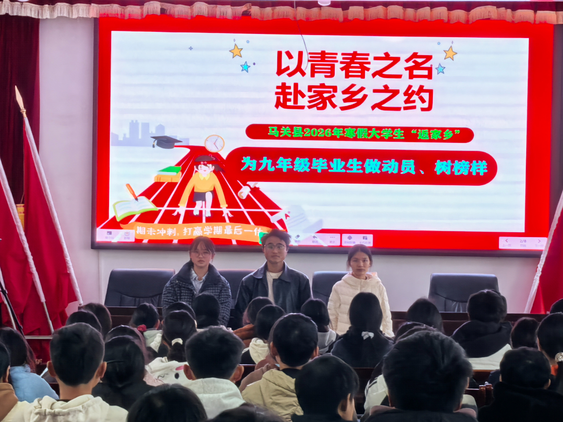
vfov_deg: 12.0
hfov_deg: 15.9
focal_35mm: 124
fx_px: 2017
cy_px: 211
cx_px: 282
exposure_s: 1/60
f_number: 4
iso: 200
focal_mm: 6.98
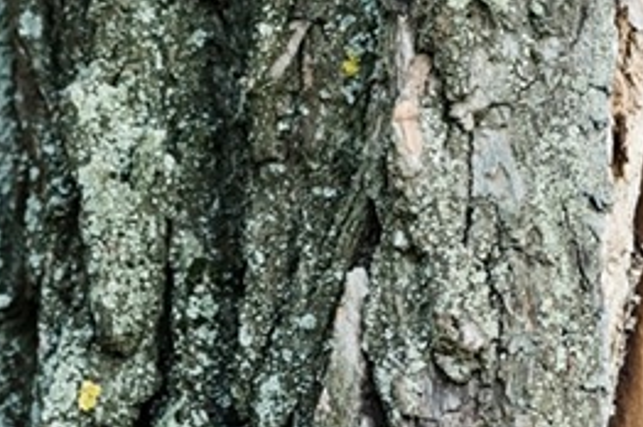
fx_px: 7528
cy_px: -113
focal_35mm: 422
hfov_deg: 4.9
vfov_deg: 3.2
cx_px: 807
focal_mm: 130
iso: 500
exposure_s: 1/250
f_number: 4
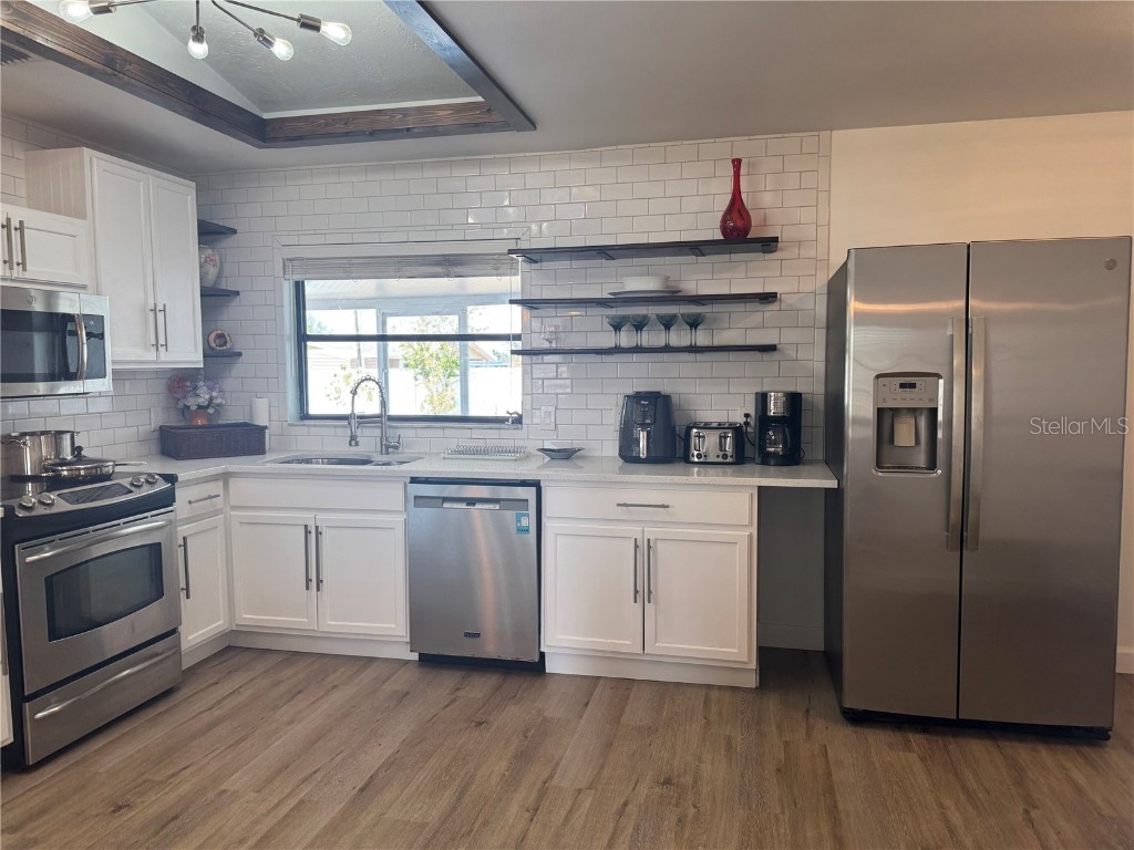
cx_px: 567
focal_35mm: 24
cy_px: 425
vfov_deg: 56.8
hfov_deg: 71.6
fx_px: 786
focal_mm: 6.76
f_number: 1.78
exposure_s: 1/120
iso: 160
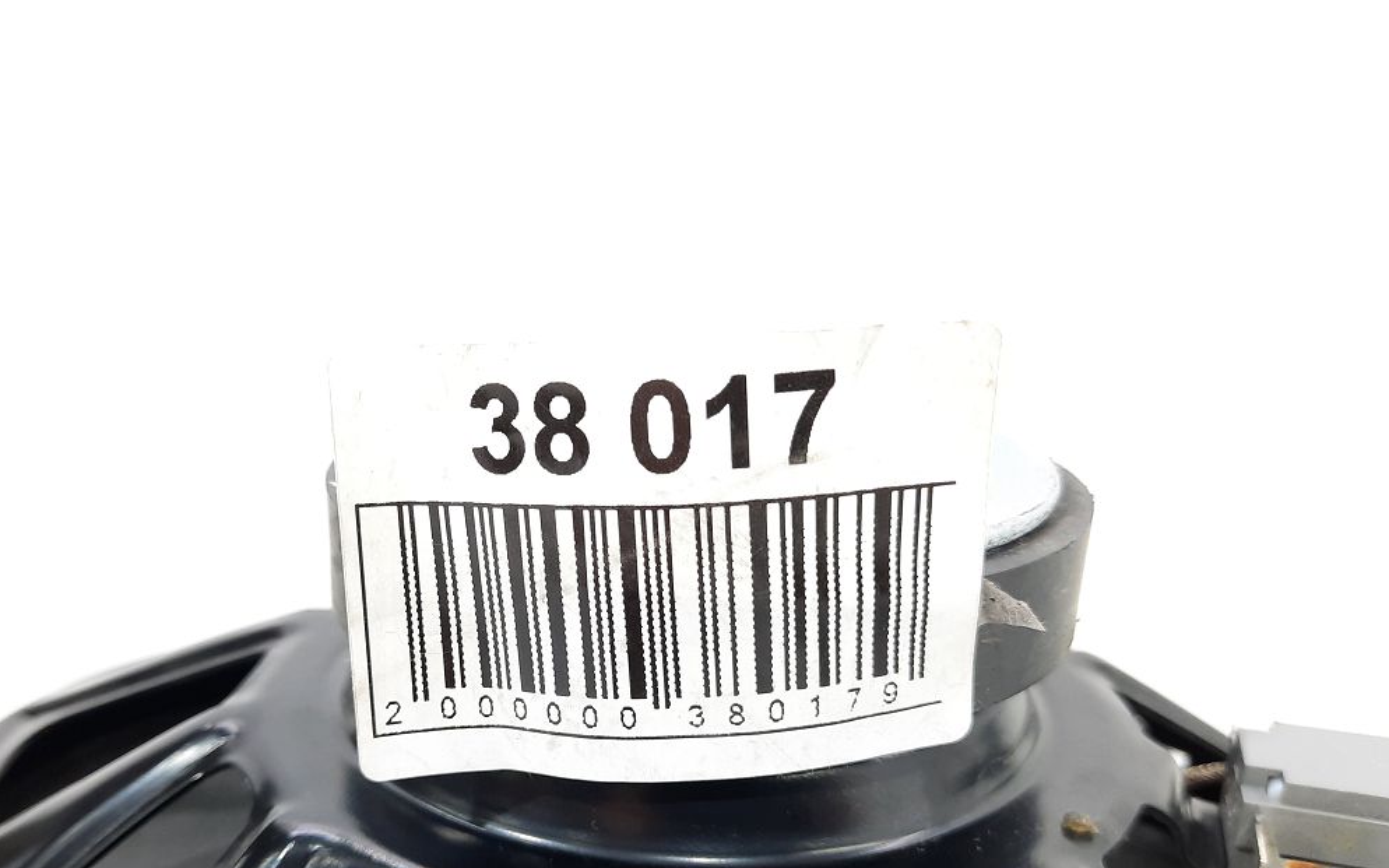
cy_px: 570
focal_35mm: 32
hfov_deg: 59.4
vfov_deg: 39.0
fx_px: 1211
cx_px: 587
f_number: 2
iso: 160
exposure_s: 1/50
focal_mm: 4.6
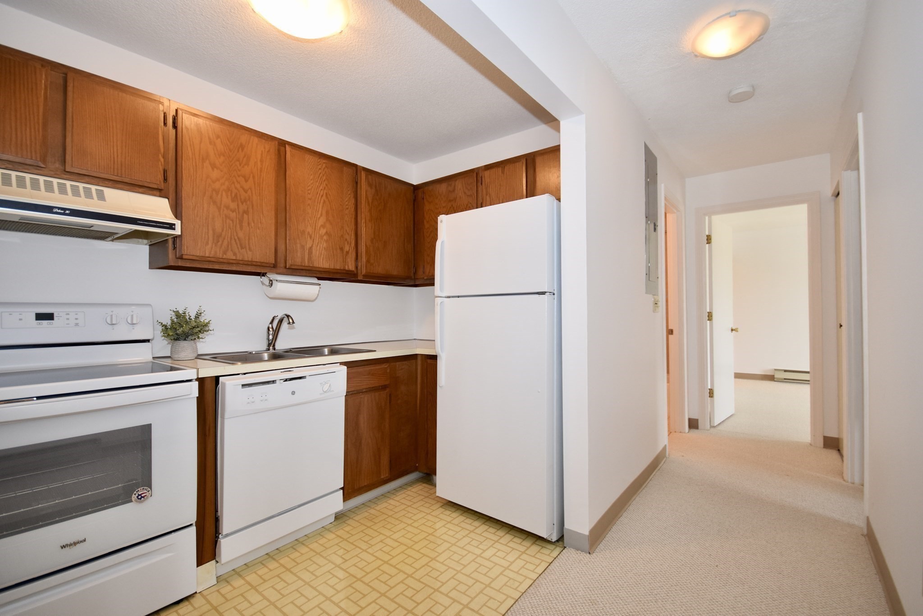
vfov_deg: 77.3
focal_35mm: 15
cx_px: 462
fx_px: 385
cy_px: 308
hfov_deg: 100.4
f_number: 4
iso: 400
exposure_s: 1/60
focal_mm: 10
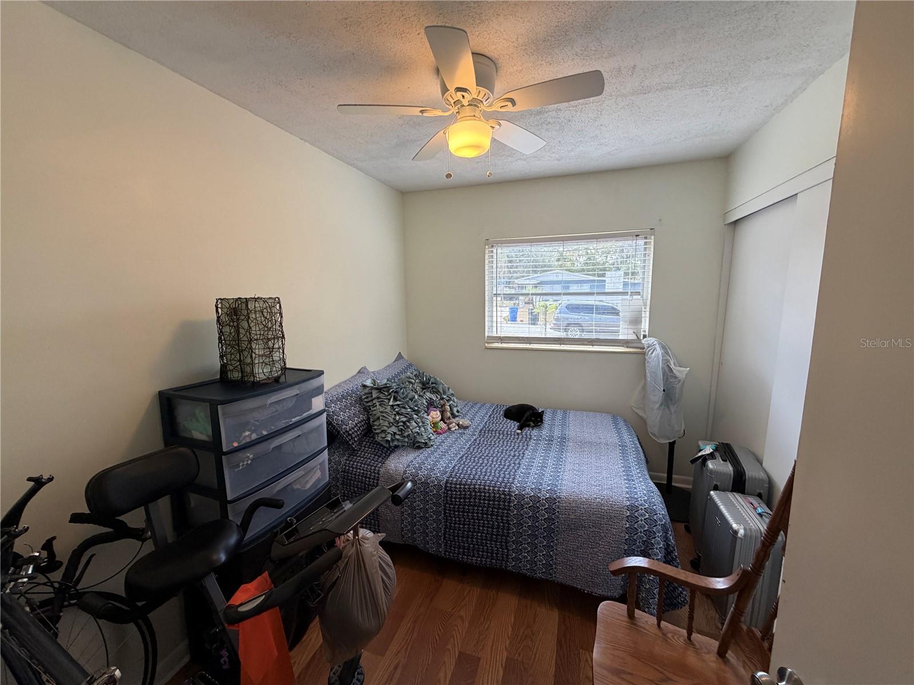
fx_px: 370
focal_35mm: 14
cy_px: 342
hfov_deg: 102.1
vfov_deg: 85.7
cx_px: 457
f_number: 2.2
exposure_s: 1/121
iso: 250
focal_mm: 2.22
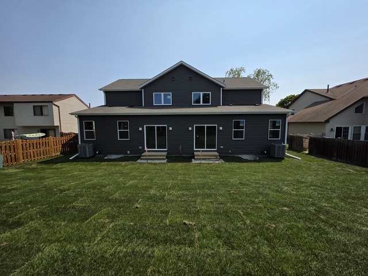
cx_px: 184
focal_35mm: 13
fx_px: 138
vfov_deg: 89.9
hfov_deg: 106.2
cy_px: 138
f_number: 1.9
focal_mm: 2.2
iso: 40
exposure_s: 1/2657
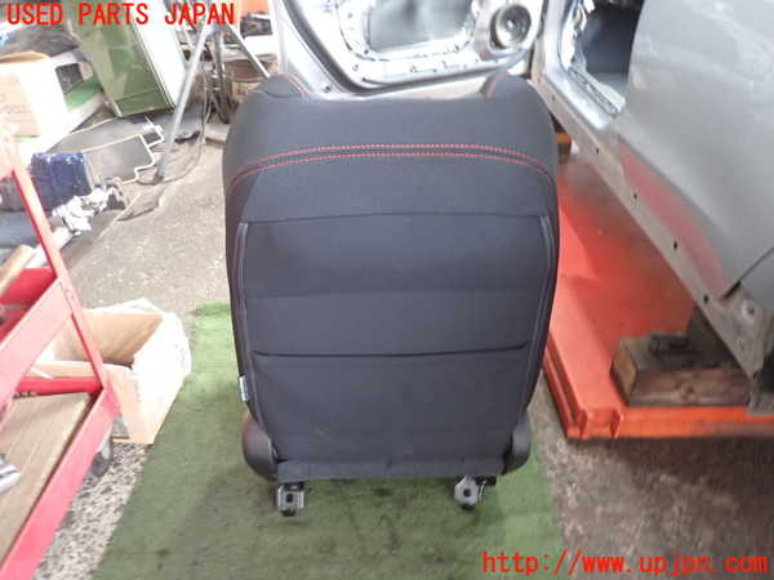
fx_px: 559
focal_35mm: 25
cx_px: 387
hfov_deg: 69.4
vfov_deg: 54.9
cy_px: 290
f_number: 2
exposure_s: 1/30
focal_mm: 4.5
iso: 250
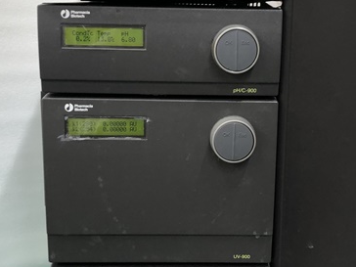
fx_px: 586
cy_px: 159
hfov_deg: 33.7
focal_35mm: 57
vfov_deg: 25.6
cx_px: 212
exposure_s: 1/24
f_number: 1.8
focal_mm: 4
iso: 40
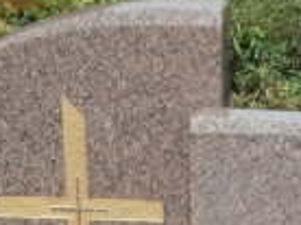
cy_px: 422
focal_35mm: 218
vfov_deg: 6.6
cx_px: 303
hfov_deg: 9.0
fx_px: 1892
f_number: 4.2
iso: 100
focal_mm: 8.29
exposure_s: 1/640
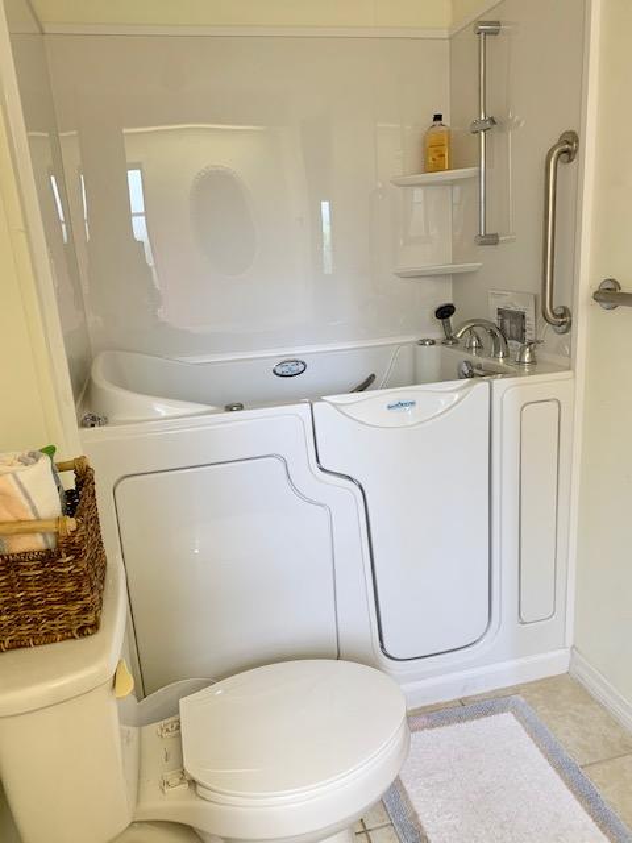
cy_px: 422
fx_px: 633
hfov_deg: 53.1
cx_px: 316
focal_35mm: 26
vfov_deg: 67.3
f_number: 1.8
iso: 64
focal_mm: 4.25
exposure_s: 1/60
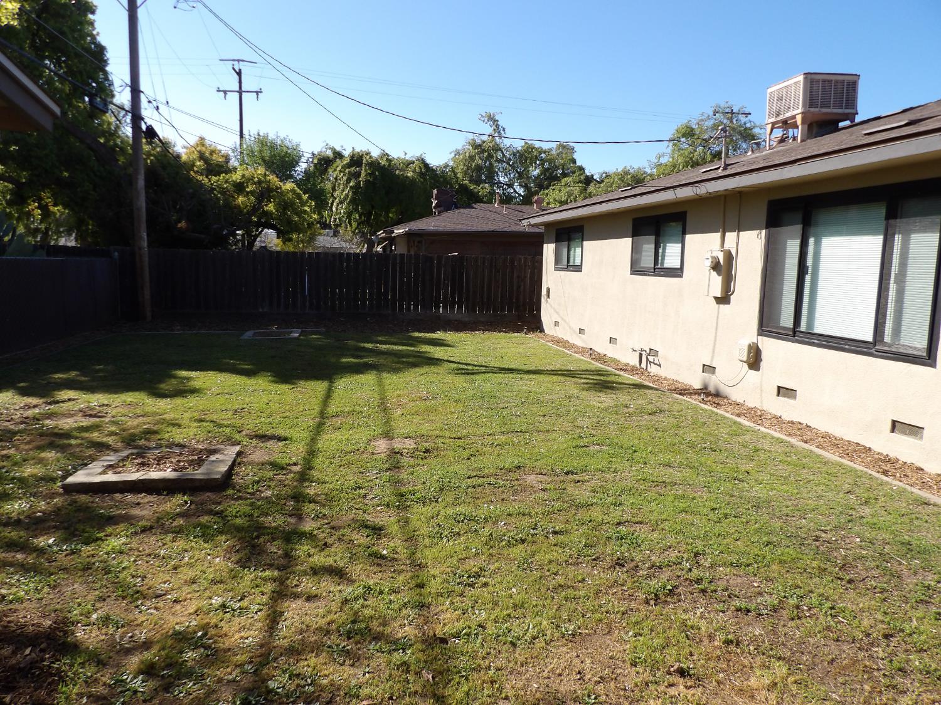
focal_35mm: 24
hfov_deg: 71.6
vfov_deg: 56.8
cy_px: 352
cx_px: 470
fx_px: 652
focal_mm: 4.3
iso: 100
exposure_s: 1/835
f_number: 3.2
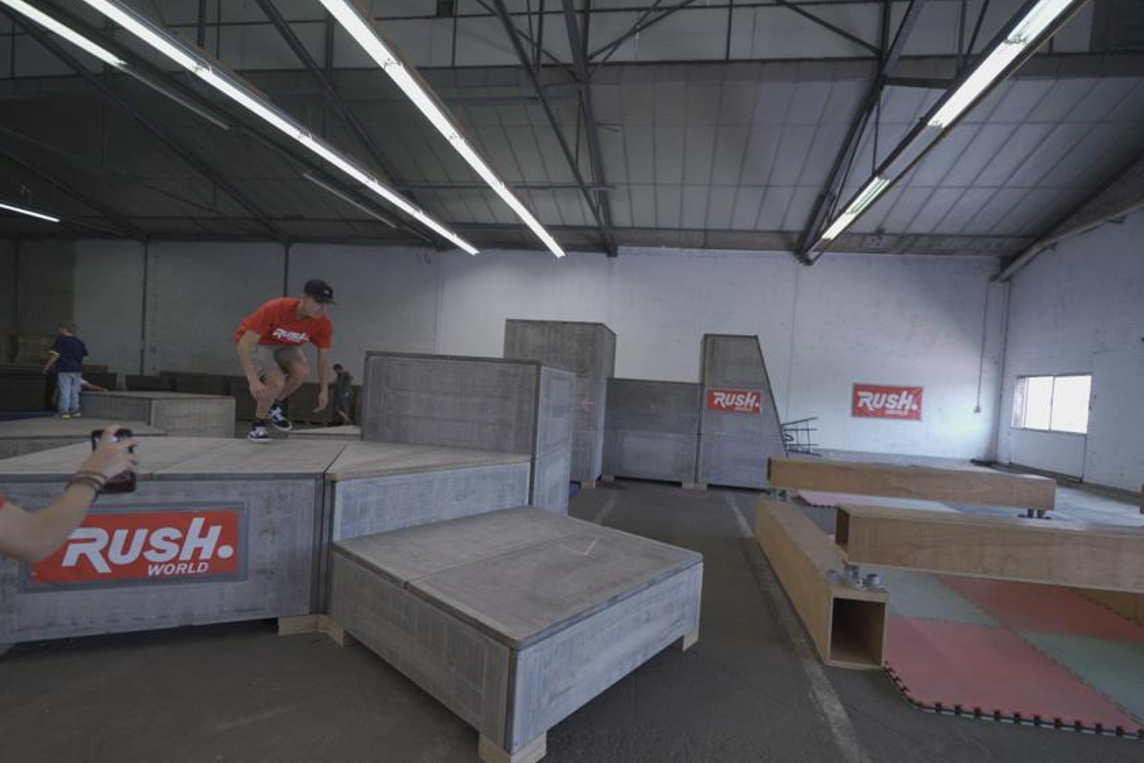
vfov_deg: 77.3
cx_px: 609
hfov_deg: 100.3
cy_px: 403
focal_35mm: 15
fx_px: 477
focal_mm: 14
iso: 800
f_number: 1.8
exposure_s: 1/800
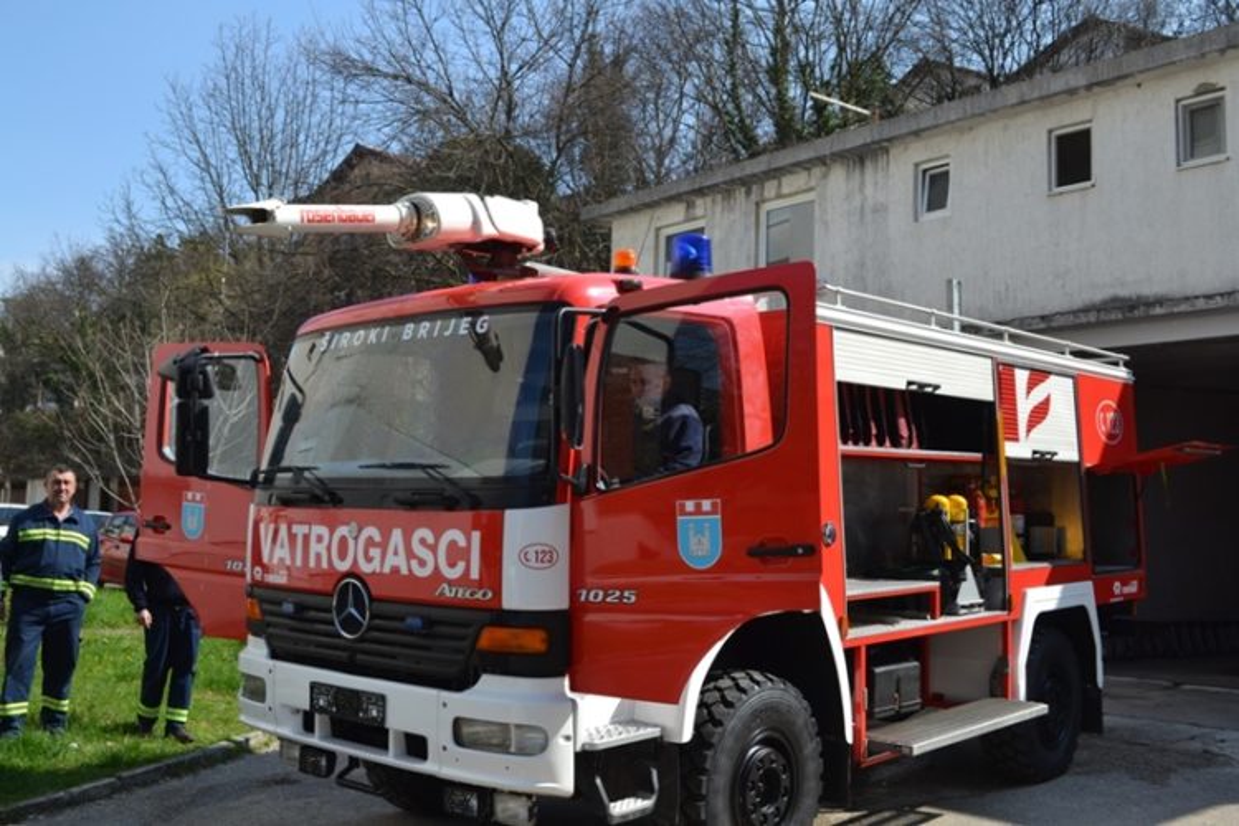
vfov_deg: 36.9
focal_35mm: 36
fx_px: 1239
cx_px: 620
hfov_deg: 53.1
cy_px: 413
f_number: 7.1
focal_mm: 24
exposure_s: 1/200
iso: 100
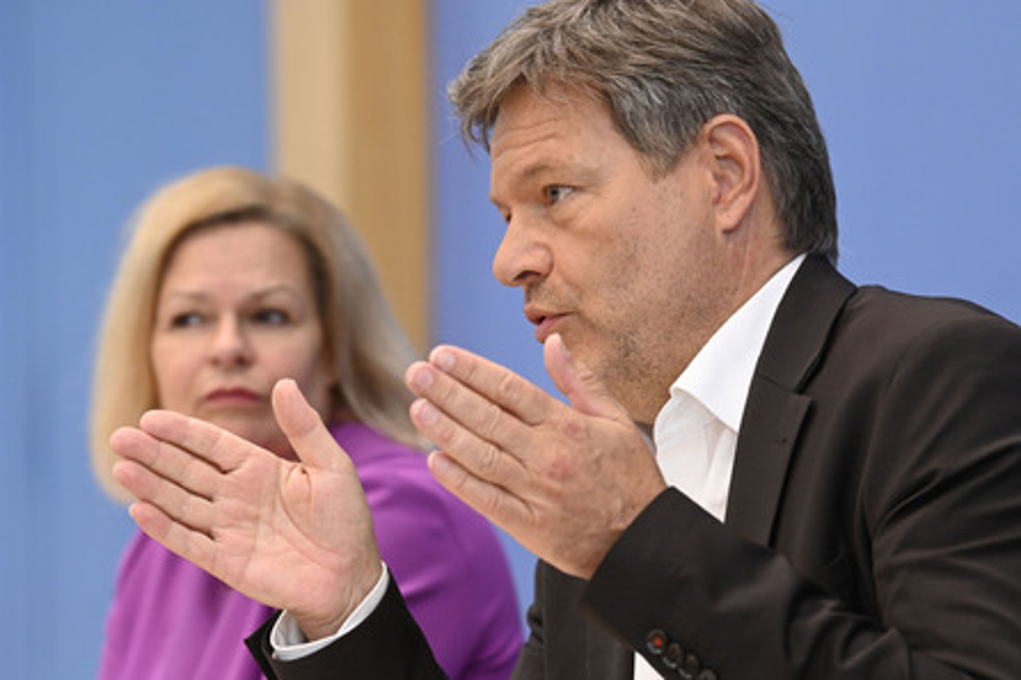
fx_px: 5301
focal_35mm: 187
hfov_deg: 11.0
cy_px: 341
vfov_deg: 7.3
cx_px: 507
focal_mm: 185
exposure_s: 1/500
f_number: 5.6
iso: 3200
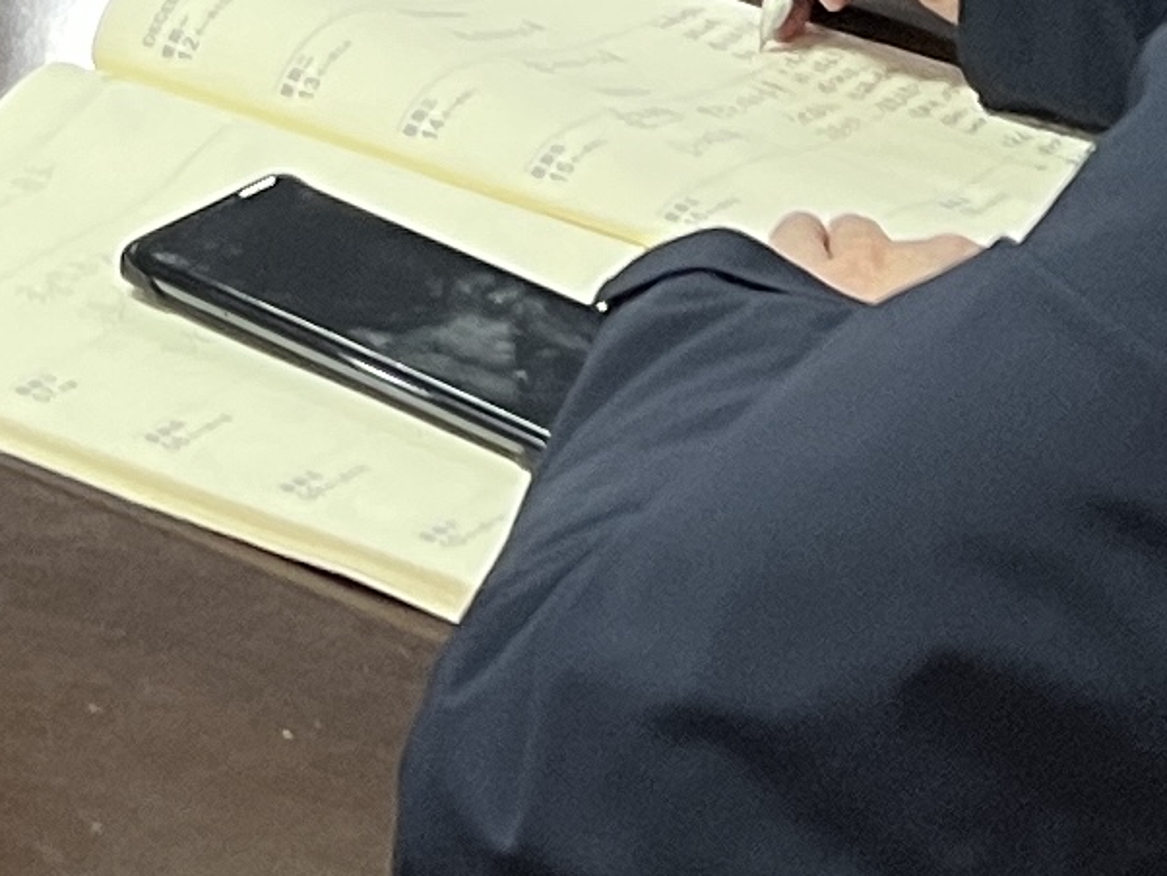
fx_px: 5868
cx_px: -167
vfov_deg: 7.6
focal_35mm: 174
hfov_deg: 11.2
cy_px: -1580
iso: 125
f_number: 1.5
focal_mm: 5.7
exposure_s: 1/50
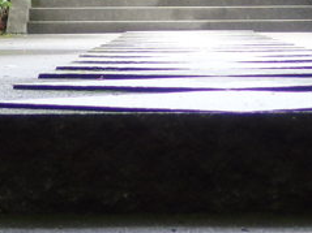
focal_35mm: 283
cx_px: 200
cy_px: 150
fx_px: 2549
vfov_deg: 5.2
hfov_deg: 7.0
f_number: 2.2
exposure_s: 1/100
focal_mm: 14.1
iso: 200
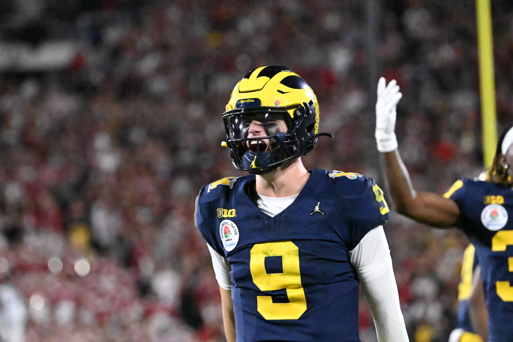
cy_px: 171
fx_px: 5556
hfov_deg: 5.3
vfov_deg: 3.5
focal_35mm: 390
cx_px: 256
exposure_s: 1/4000
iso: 25600
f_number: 5
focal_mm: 260
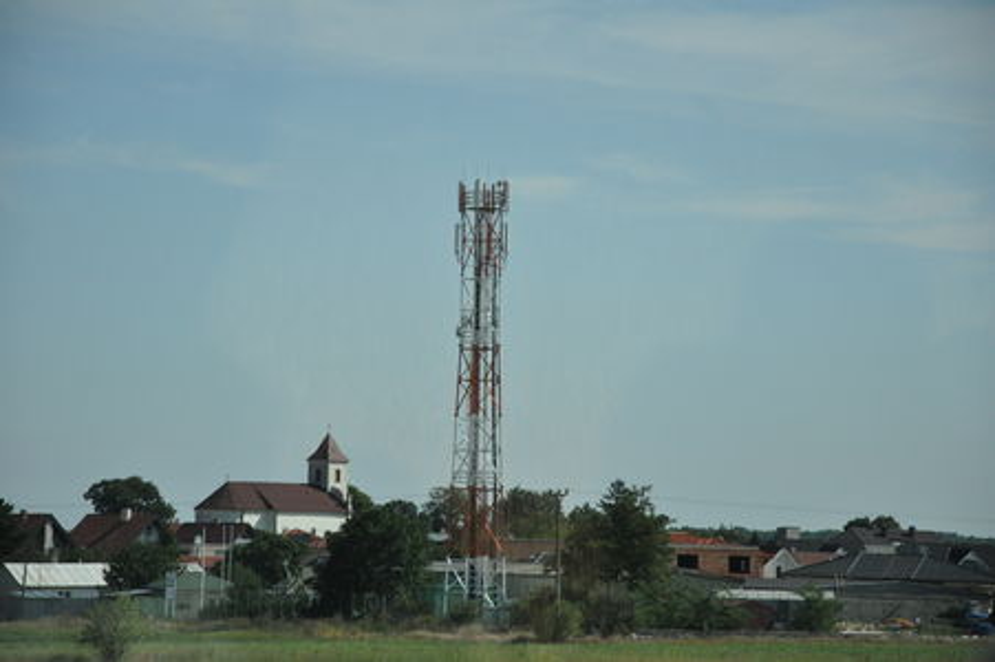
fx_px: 4350
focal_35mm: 158
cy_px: 331
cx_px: 498
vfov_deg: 8.7
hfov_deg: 13.0
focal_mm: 105
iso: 1600
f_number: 7.1
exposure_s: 1/2000
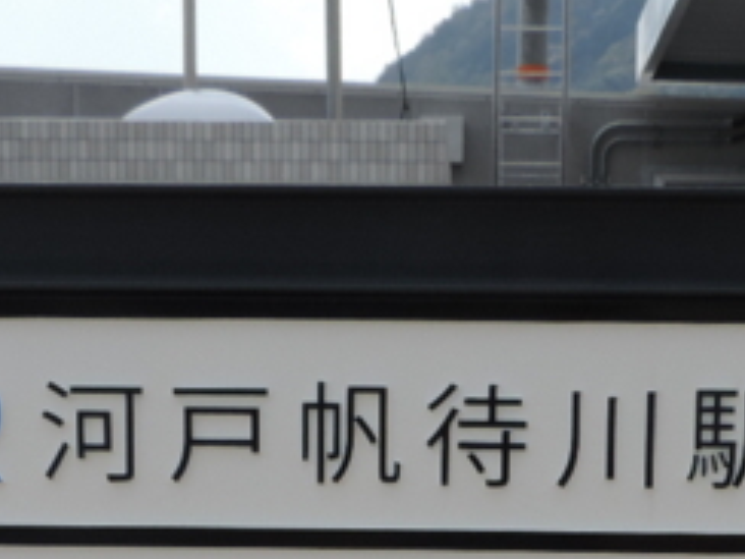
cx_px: 421
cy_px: 901
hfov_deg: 18.2
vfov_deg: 12.8
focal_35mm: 108
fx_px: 2324
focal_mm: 5.8
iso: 80
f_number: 3.2
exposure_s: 1/640
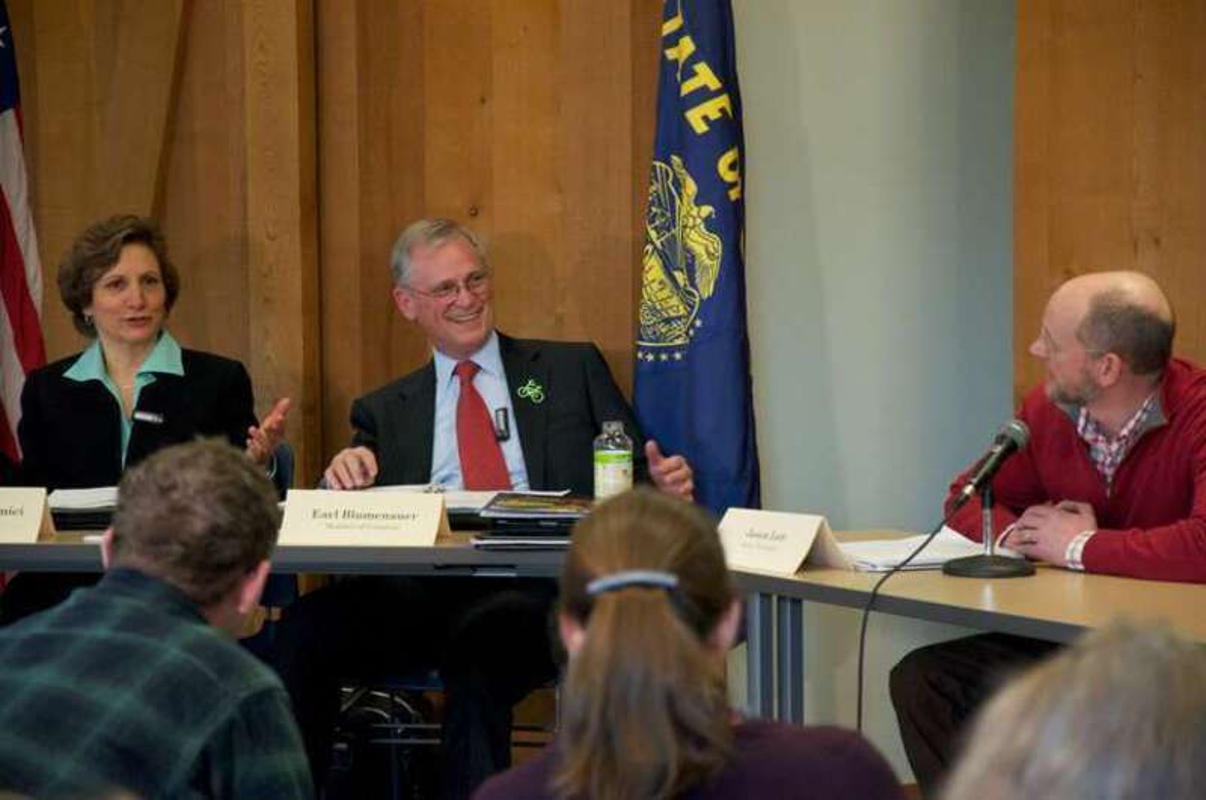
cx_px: 603
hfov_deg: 13.1
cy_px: 400
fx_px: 5269
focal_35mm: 158
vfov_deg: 8.7
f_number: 5.6
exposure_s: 1/80
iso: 1600
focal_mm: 105
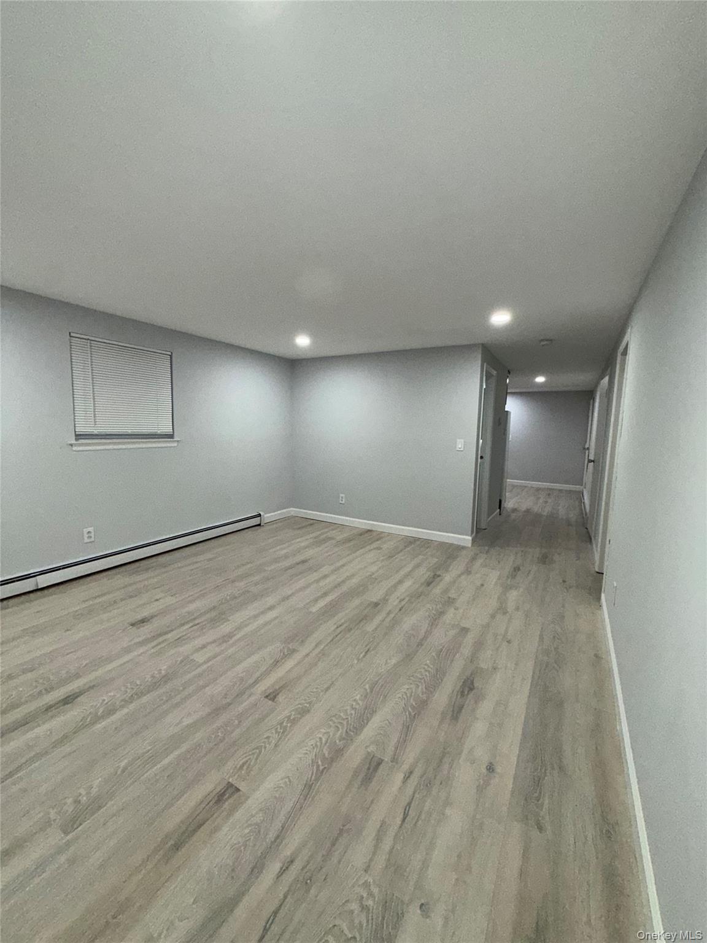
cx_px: 354
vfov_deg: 102.1
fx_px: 381
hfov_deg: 85.7
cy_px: 472
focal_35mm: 14
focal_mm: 2.22
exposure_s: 1/120
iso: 200
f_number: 2.2
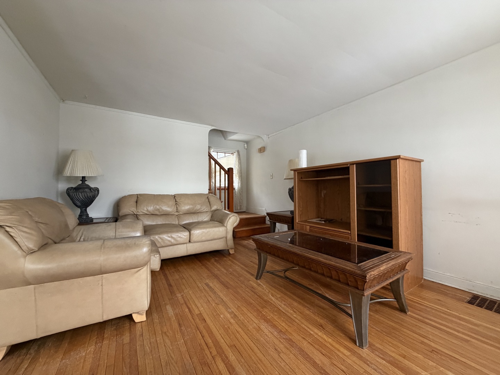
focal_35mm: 14
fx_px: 202
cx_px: 250
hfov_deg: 102.1
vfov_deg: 85.7
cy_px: 188
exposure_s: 1/60
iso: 400
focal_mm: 2.22
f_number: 2.2
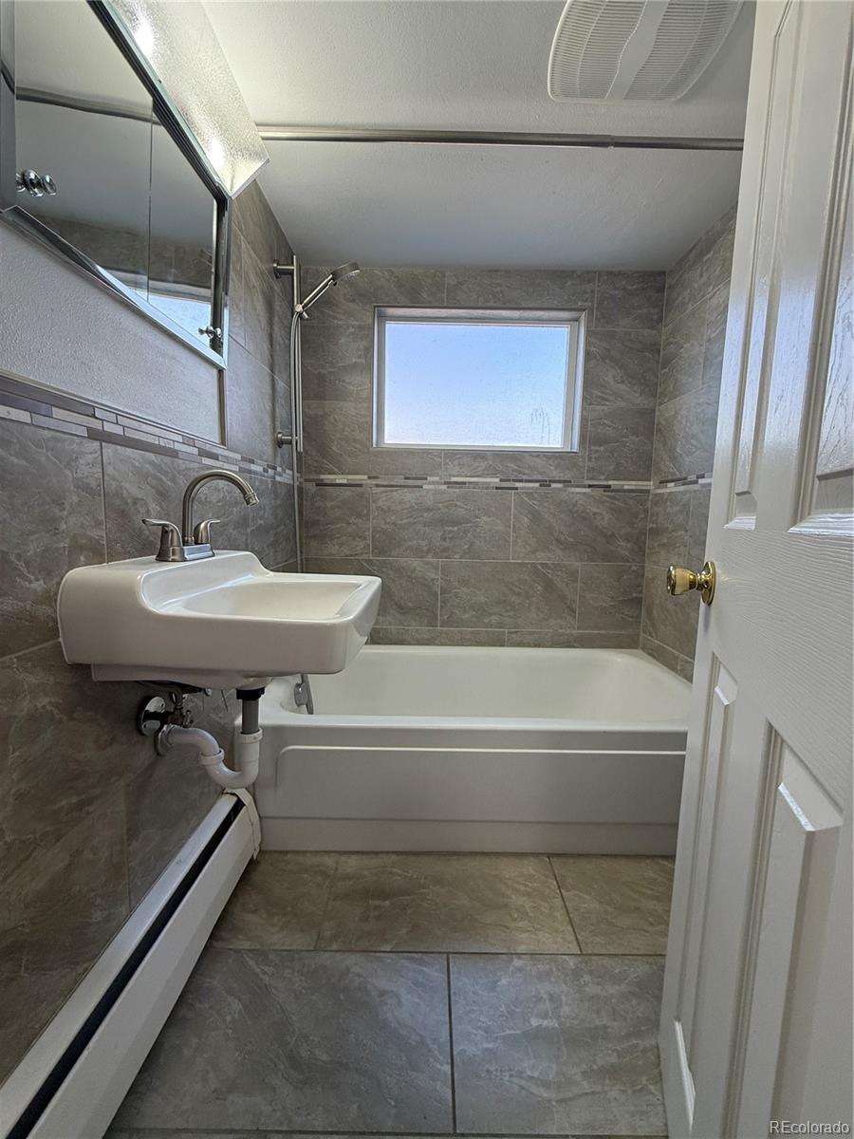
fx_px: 461
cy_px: 570
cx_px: 427
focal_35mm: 14
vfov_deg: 102.1
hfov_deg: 85.7
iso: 125
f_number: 2.2
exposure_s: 1/120
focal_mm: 2.22
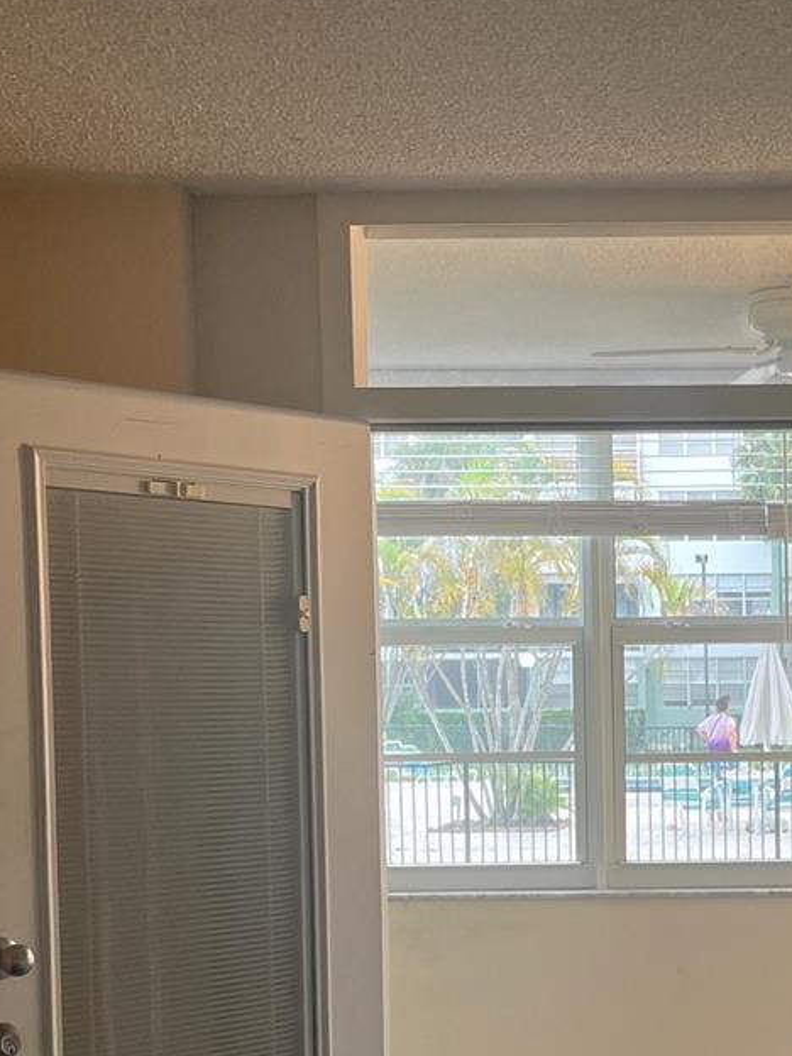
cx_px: 785
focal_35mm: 64
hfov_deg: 22.1
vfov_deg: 29.8
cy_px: 789
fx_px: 1952
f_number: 1.6
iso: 125
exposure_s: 1/120
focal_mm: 5.1
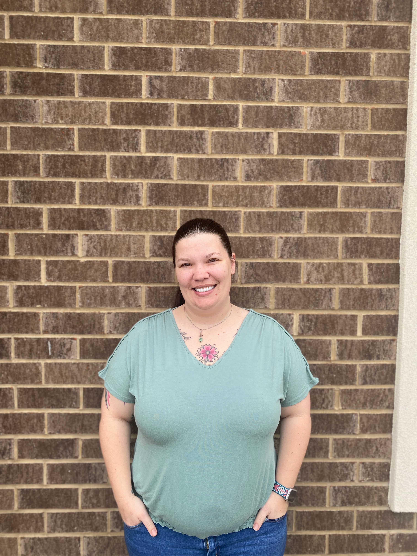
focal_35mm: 26
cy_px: 278
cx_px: 208
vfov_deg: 67.3
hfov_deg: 53.1
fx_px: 418
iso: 32
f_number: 1.8
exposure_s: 1/320
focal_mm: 4.25
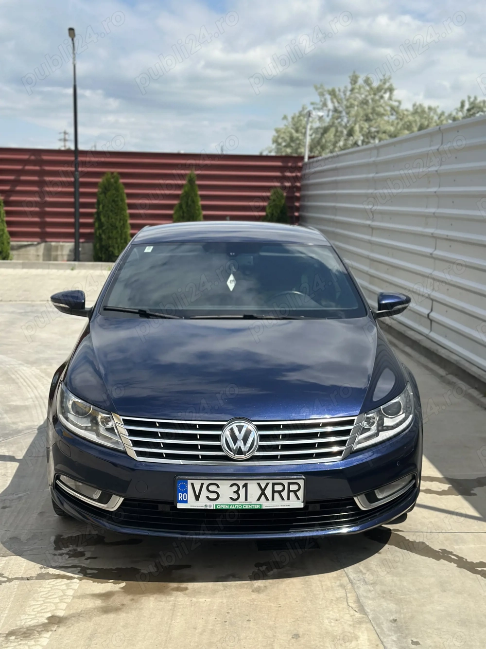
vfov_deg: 39.7
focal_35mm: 48
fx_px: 899
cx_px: 243
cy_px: 324
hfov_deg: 30.3
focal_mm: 6.86
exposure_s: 1/5882
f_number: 1.78
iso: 80
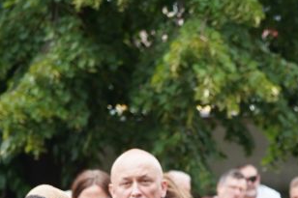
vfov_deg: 5.9
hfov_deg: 8.9
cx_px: 365
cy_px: 353
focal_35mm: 228
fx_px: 1886
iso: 250
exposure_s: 1/100
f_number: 4
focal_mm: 54
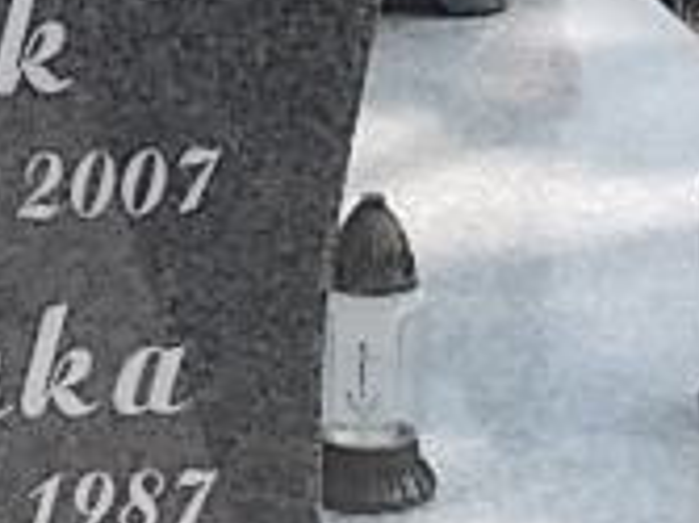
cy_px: 301
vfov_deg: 9.0
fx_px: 3329
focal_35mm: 165
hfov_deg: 11.3
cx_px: -490
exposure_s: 1/500
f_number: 3.3
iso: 80
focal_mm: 6.1
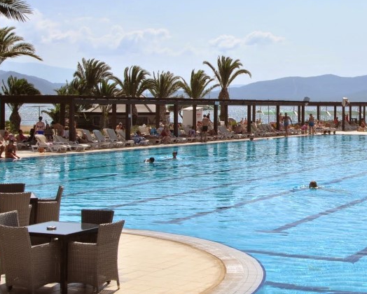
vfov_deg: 20.7
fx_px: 804
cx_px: 317
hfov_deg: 25.1
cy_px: 113
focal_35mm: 74
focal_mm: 24
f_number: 9
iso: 100
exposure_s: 1/320
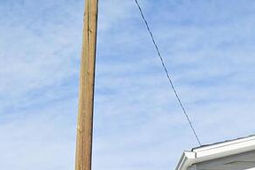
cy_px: 281
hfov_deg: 19.5
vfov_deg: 12.3
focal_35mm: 104
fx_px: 737
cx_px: 185
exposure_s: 1/400
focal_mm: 20
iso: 100
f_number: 10
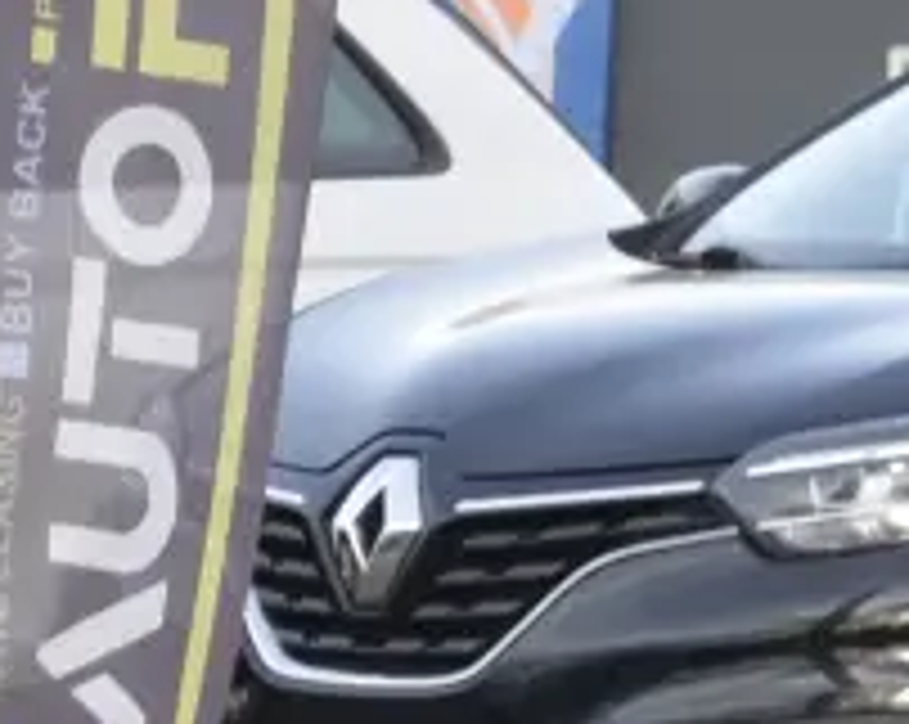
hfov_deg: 3.3
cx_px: -2725
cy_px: 1043
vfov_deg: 2.7
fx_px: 15259
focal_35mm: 568
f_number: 5.6
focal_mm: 50
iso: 200
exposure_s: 1/125
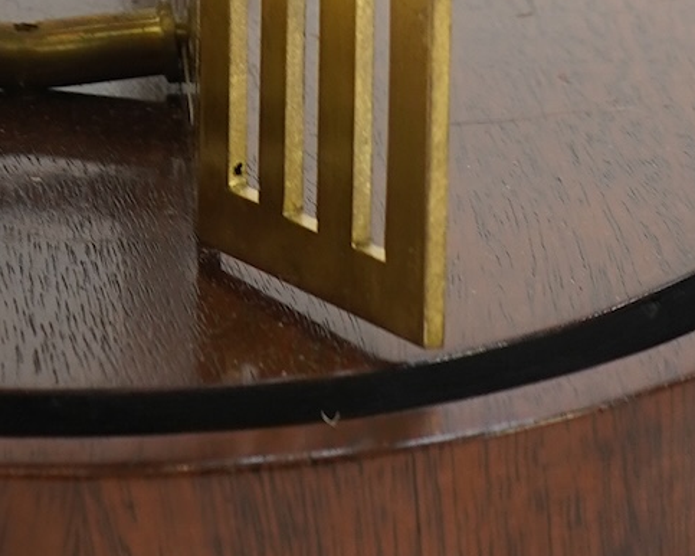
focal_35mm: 210
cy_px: -1027
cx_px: 121
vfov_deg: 6.7
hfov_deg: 9.2
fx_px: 4318
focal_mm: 36
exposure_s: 1/50
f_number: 6.3
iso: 640
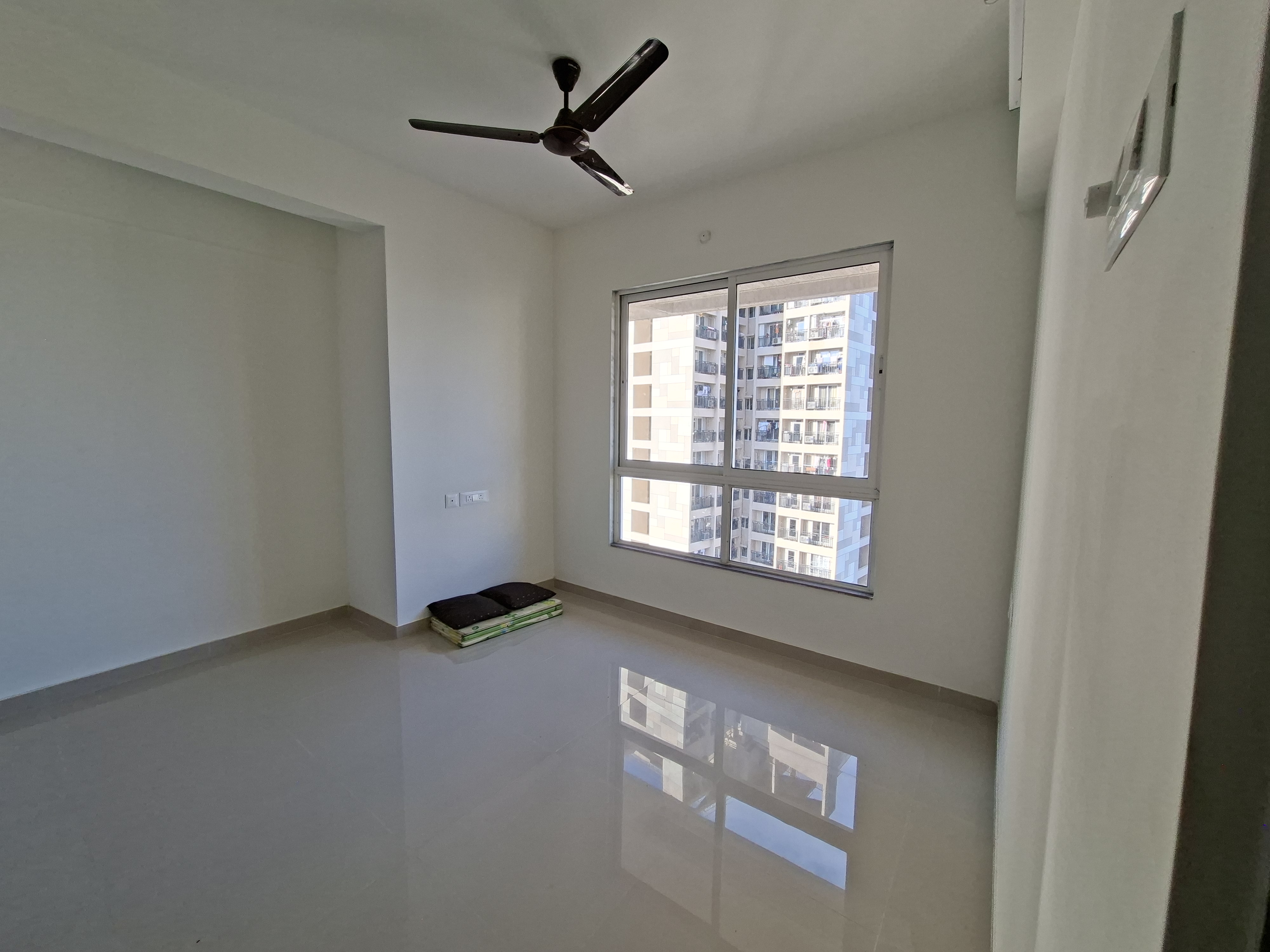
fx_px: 477
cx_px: 635
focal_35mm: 13
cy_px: 476
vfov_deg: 89.9
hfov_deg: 106.2
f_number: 2.2
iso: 40
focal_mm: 1.74
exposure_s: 1/161
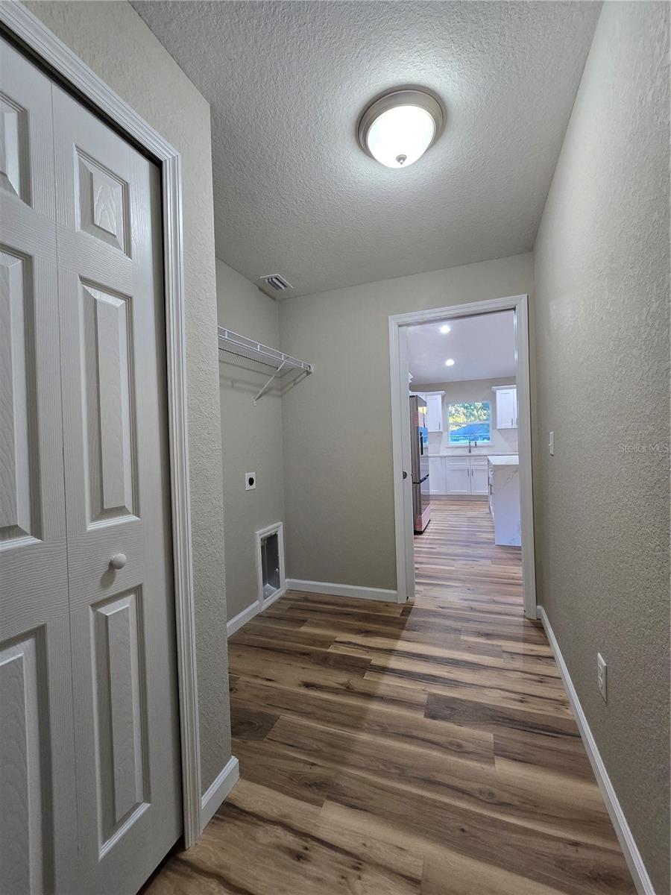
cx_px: 336
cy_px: 448
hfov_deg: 89.9
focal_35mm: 13
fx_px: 336
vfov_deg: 106.2
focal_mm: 2.2
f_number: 2.2
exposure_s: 1/60
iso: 160
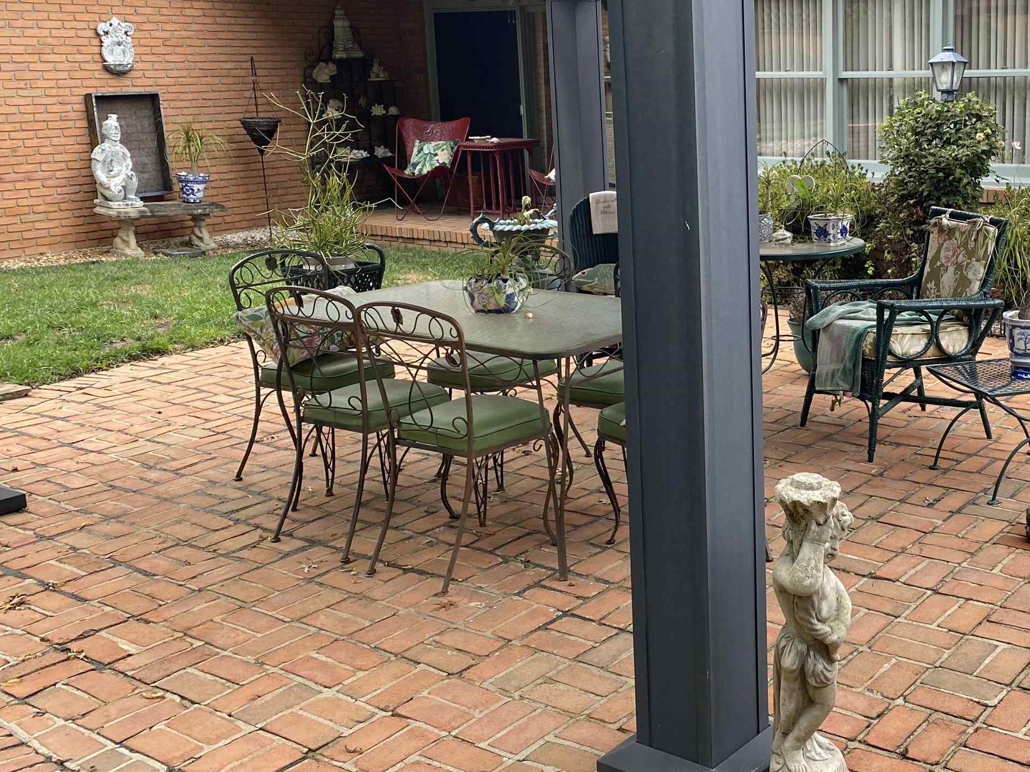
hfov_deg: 43.0
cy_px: 310
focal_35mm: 42
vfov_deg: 34.2
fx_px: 1250
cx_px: 804
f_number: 1.8
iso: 80
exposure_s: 1/121
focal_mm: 4.25
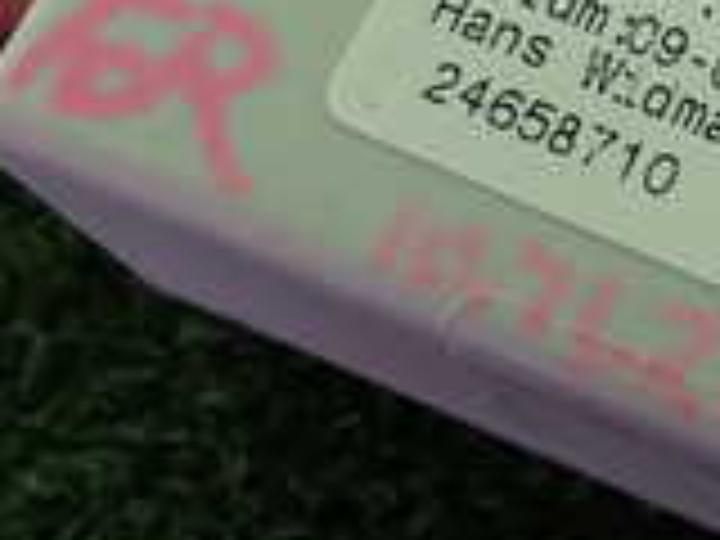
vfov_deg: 15.7
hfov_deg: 19.5
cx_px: 882
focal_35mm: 94
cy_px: 144
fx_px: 1955
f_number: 2.8
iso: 100
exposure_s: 1/160
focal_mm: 4.5
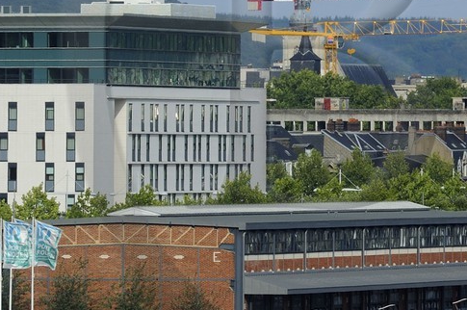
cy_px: 52
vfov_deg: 2.1
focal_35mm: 660
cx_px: 457
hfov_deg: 3.1
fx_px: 8550
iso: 200
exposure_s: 1/200
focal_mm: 200
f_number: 13
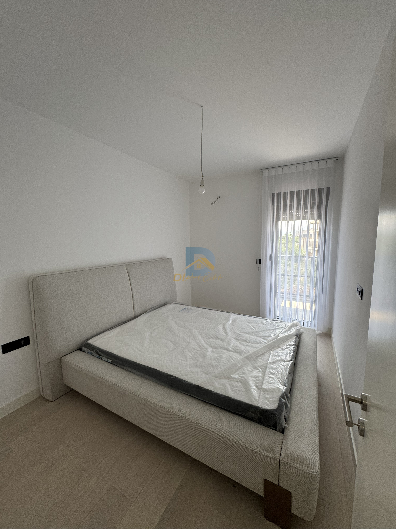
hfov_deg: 85.7
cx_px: 198
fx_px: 214
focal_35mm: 14
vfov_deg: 102.1
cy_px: 264
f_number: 2.2
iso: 100
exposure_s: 1/99
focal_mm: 2.22
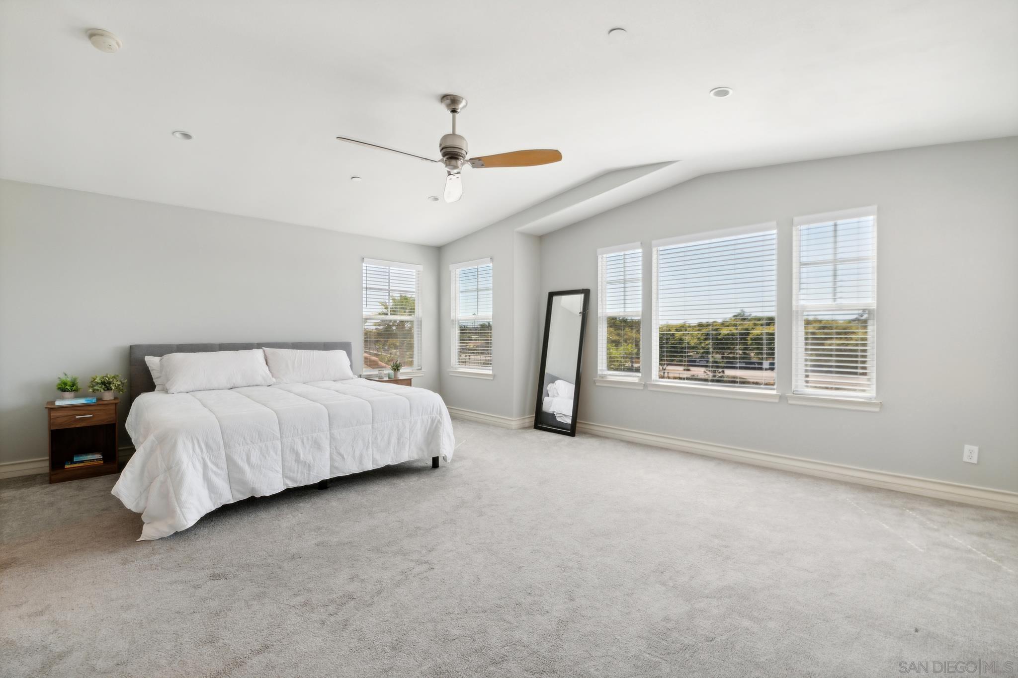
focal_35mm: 15
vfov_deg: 77.3
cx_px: 509
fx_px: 424
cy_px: 339
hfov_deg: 100.4
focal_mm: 15
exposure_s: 1/80
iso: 500
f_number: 11
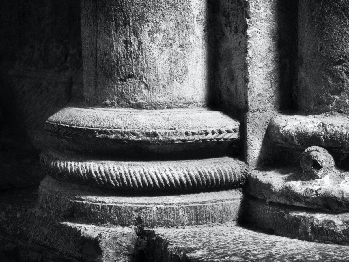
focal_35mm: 109
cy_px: 131
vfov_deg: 13.6
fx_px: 1099
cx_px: 197
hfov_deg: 18.0
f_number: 4
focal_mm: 100
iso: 2500
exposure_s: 1/100
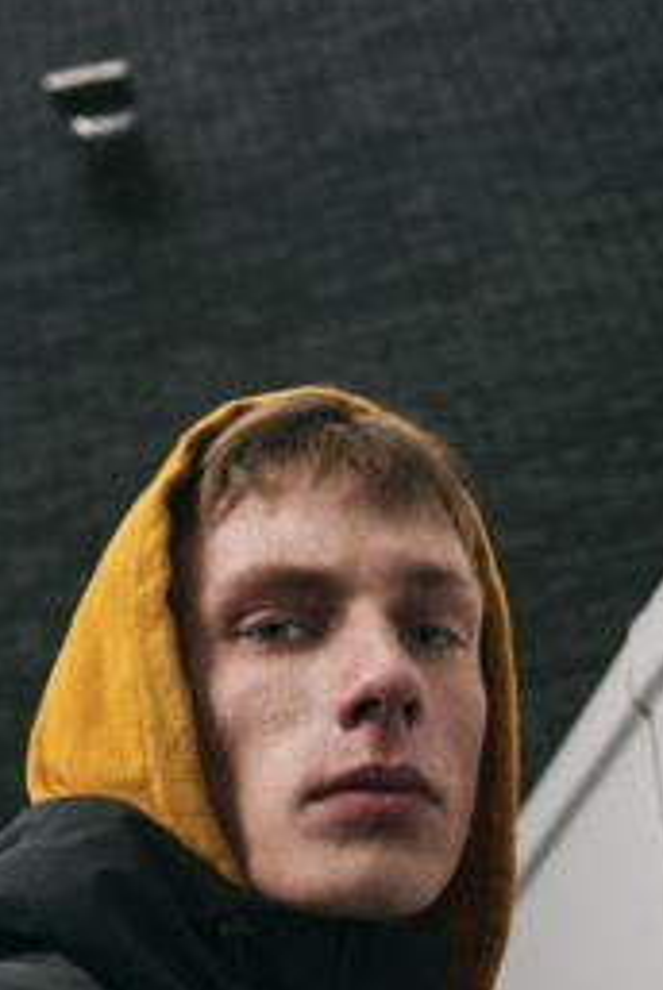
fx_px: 1488
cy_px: 715
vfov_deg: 36.2
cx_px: 464
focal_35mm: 54
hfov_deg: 24.9
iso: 100
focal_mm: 35
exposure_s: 1/200
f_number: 6.3
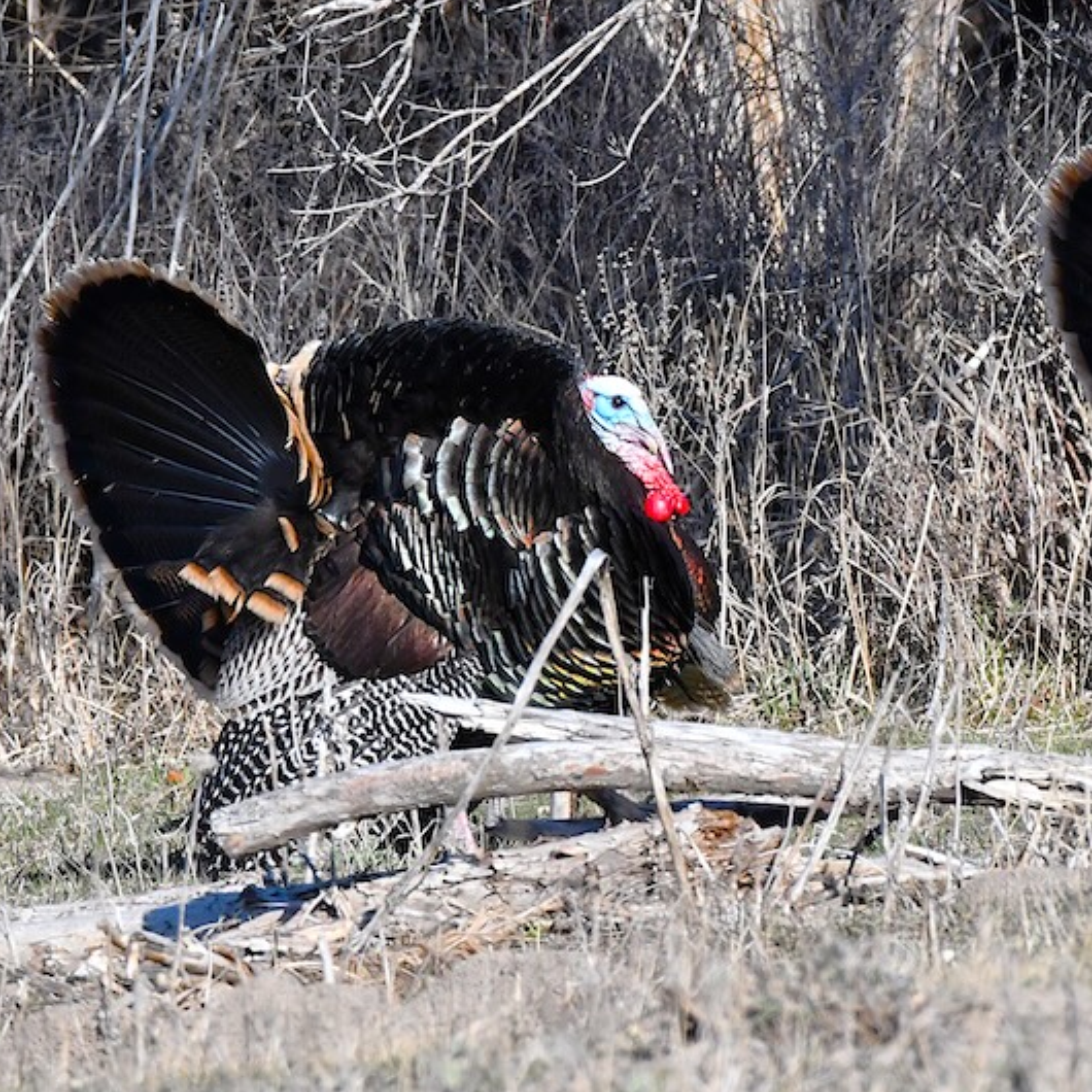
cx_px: 818
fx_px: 38581
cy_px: 572
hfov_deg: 1.6
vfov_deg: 1.6
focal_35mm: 1081
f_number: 11
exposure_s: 1/2500
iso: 1600
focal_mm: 500
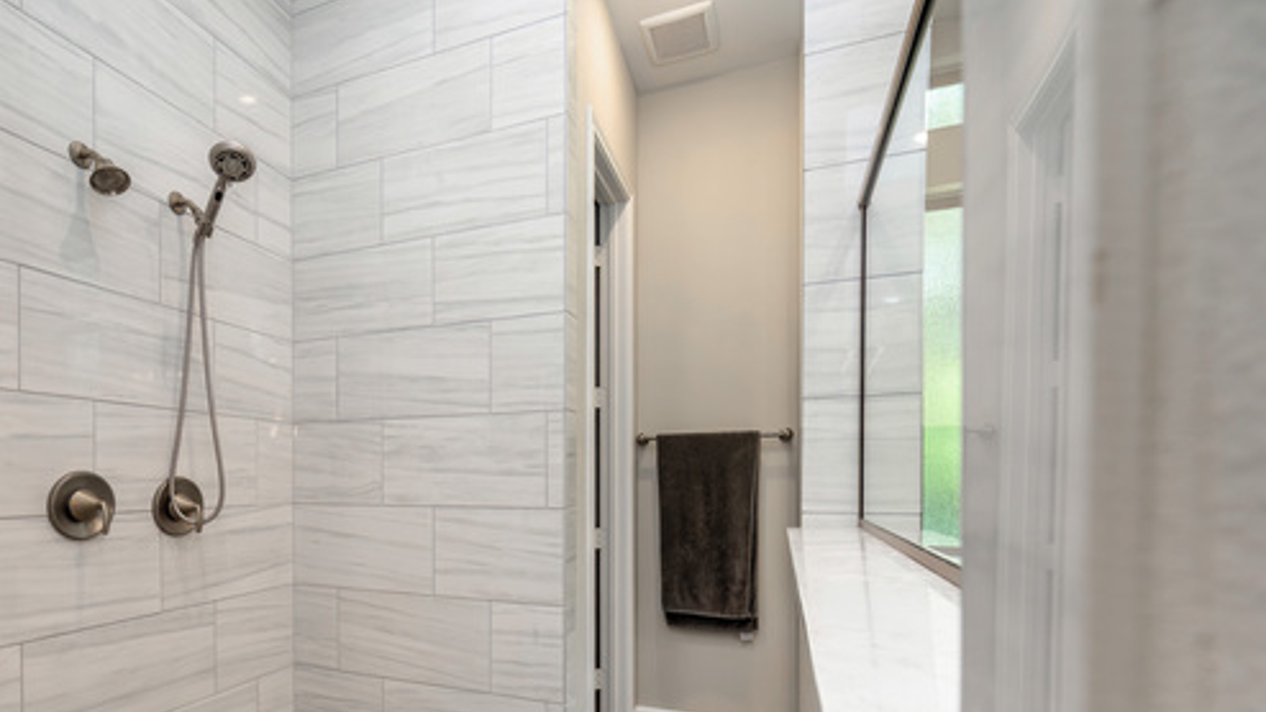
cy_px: 460
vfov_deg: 57.4
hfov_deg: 87.7
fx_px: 638
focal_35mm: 19
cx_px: 472
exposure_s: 1/250
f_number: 5
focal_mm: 14
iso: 320
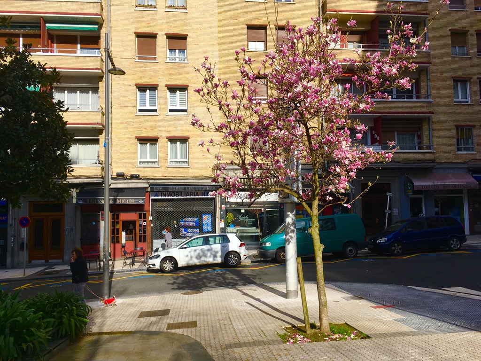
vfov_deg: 48.2
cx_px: 240
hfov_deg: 61.7
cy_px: 180
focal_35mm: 29
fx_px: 403
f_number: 2.2
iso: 25
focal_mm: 4.15
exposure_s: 1/2331
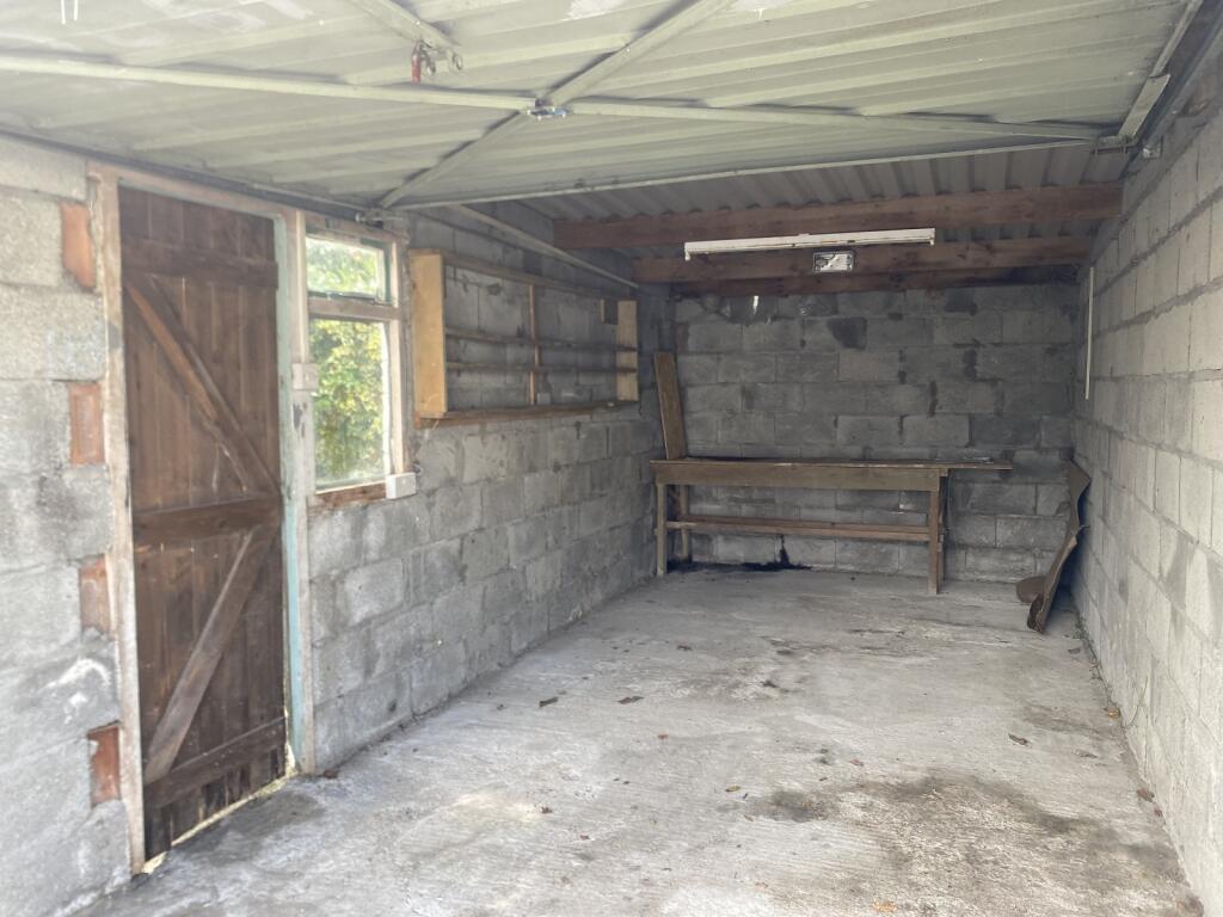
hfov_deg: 67.3
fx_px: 919
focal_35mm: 26
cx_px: 612
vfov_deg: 53.1
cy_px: 458
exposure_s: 1/121
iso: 50
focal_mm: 4.25
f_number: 1.8
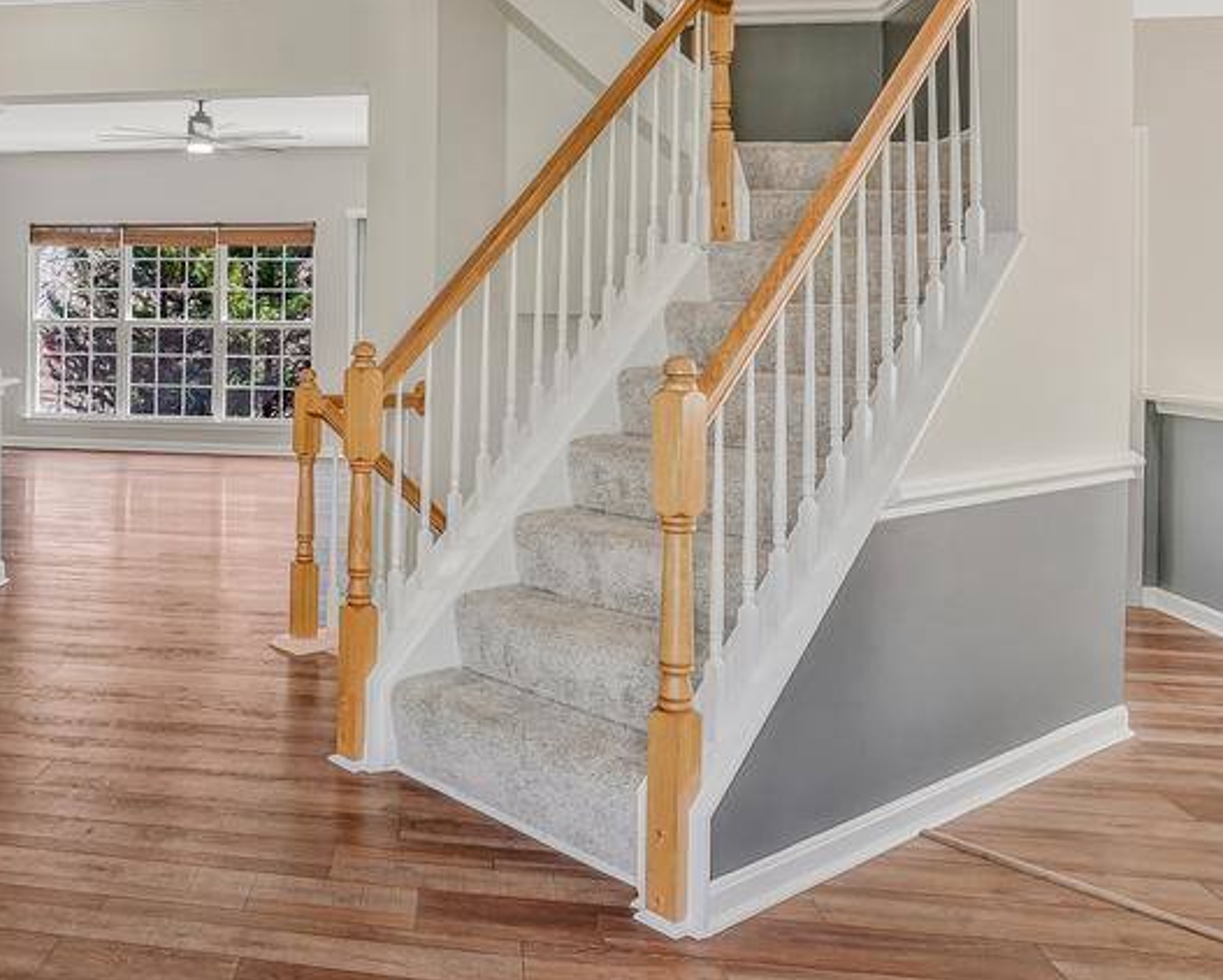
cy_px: 307
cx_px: 239
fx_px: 1122
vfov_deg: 46.2
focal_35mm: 31
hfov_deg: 53.3
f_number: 8
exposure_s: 1/40
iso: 1250
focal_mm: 17
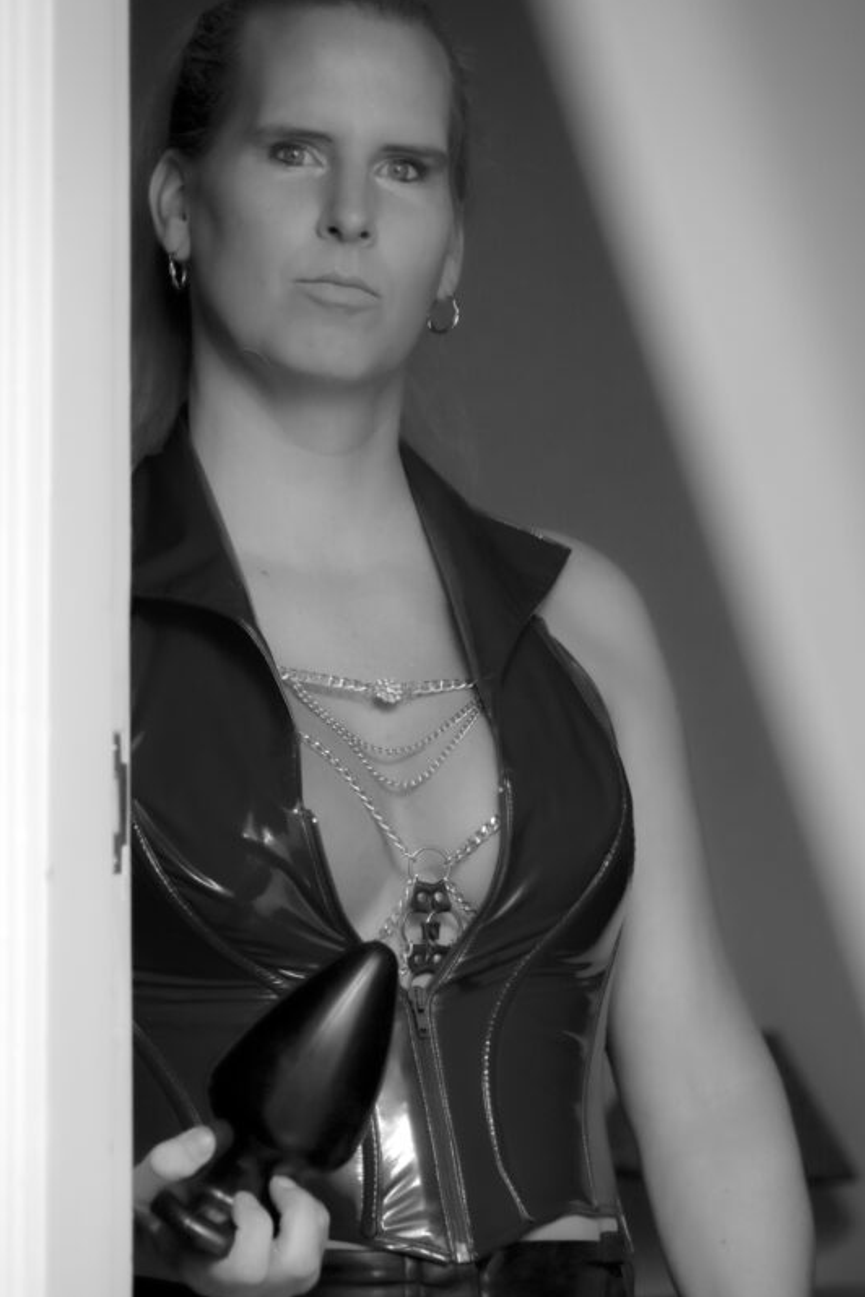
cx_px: 435
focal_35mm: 240
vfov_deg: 8.6
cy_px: 744
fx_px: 8649
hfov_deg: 5.7
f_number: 6.3
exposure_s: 1/200
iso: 5000
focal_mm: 187
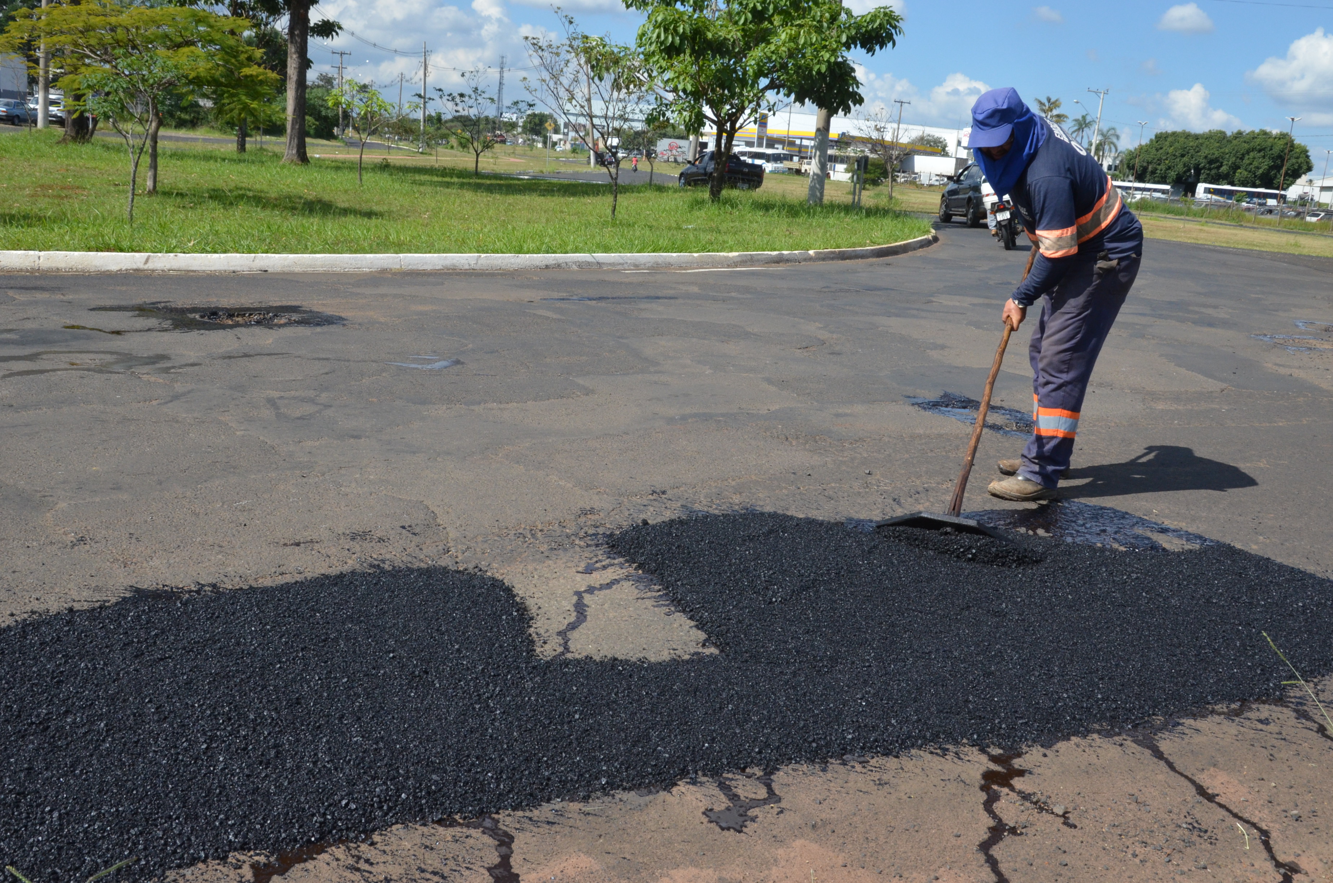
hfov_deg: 53.2
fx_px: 1330
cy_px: 442
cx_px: 666
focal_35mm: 36
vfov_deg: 36.7
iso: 800
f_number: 13
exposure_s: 1/640
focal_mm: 24
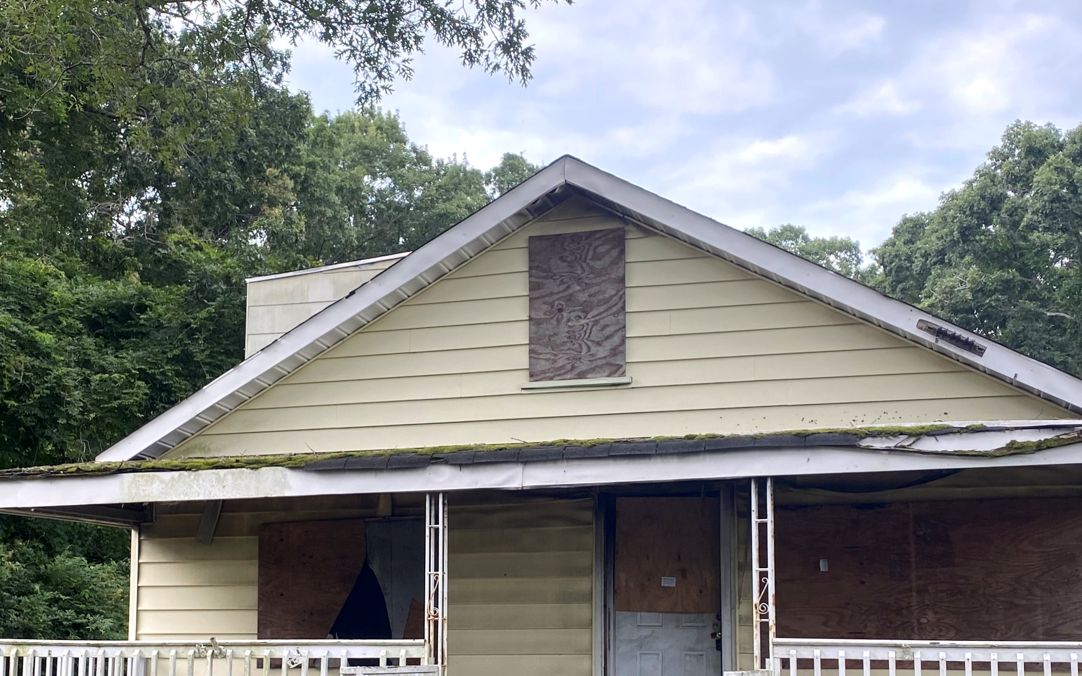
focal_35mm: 48
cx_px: 514
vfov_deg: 26.7
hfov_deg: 41.8
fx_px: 1415
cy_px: 467
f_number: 1.8
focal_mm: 4.25
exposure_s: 1/247
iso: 32
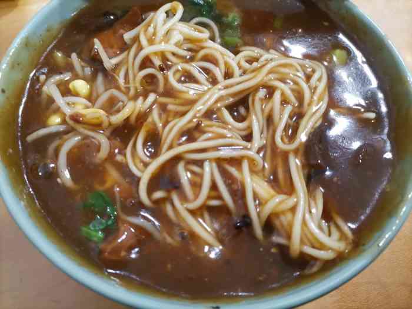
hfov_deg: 65.3
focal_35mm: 27
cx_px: 206
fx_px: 321
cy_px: 154
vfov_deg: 51.4
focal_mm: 5.4
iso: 500
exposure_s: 1/25
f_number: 1.8
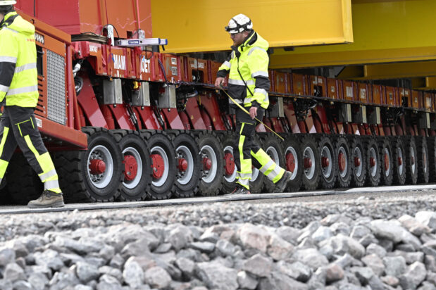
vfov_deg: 4.6
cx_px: 265
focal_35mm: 298
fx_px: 3607
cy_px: 153
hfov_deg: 6.9
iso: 2500
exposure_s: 1/640
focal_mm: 240
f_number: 13
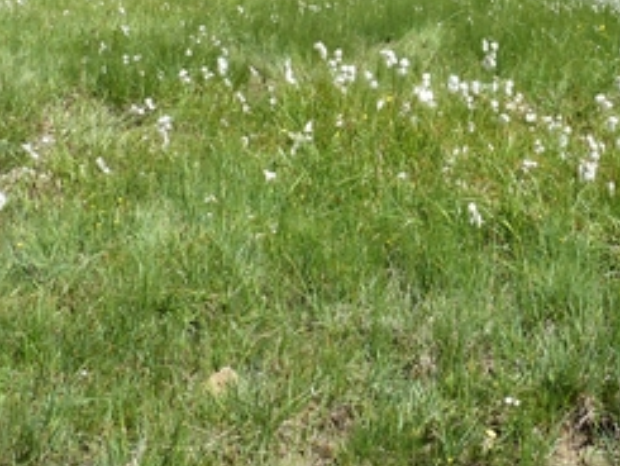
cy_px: -9
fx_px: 986
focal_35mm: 55
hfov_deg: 34.4
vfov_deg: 25.2
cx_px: 443
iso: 80
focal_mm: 4.1
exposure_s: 1/250
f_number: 4
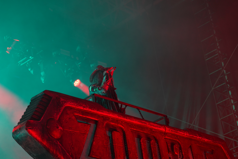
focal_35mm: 105
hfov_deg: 19.5
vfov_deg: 13.0
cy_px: 80
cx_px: 119
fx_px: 694
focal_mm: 105
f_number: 4
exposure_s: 1/125
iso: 1250
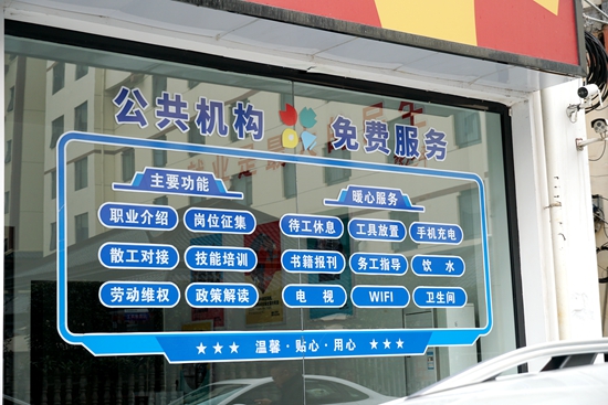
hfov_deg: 31.2
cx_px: 304
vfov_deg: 21.1
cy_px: 202
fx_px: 1090
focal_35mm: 64
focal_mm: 43
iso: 250
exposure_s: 1/160
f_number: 5
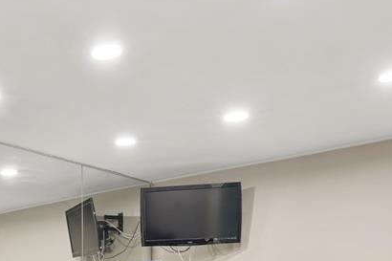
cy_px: 305
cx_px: -2
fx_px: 558
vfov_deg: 24.2
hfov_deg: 35.0
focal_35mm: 51
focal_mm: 20.5
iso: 100
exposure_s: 2
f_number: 11
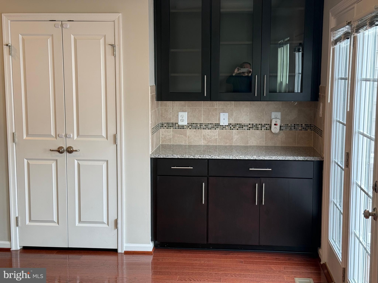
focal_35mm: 48
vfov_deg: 30.3
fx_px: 524
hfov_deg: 39.7
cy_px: 142
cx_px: 189
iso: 50
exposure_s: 1/60
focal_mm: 6.76
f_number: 1.78
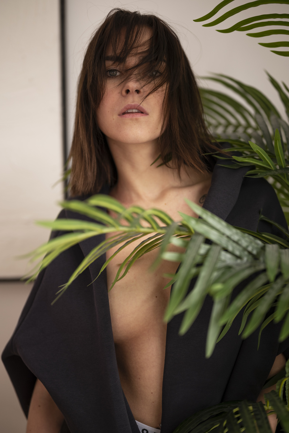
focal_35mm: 50
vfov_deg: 39.6
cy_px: 216
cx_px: 144
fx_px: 601
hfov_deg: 27.0
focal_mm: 50
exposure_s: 1/200
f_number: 1.8
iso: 125
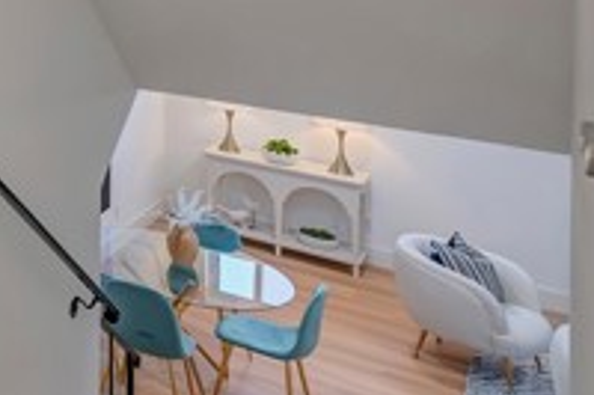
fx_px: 791
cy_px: -92
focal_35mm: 48
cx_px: -342
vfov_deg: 25.0
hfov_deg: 26.4
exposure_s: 1/20
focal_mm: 10
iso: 100
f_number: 5.6
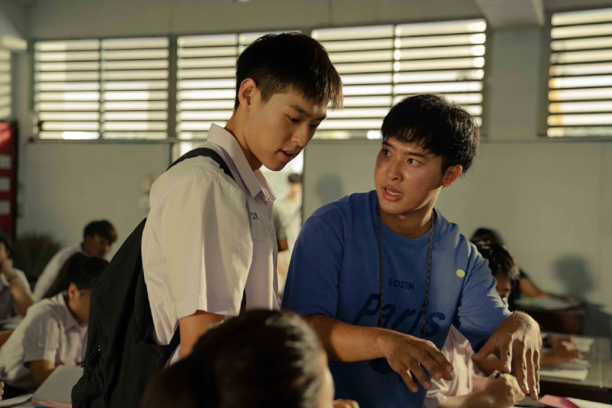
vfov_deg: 28.1
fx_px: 816
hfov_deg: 41.1
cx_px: 306
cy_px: 204
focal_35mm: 48
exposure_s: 1/250
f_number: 2.8
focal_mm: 48
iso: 2000
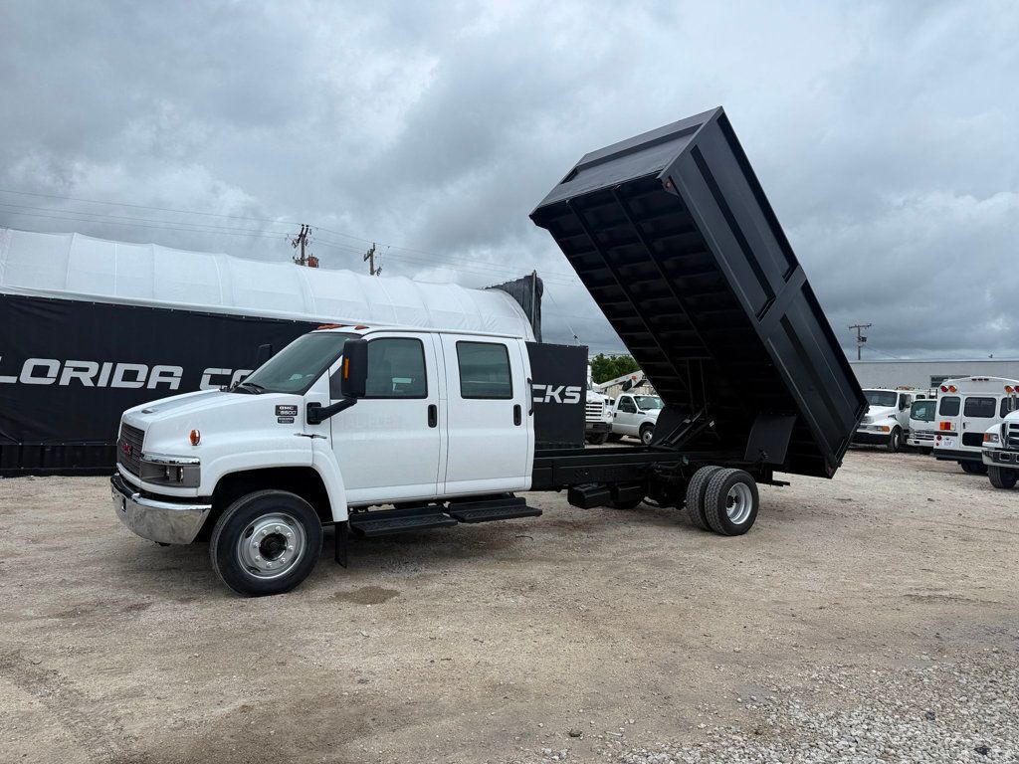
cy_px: 382
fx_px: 706
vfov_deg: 56.8
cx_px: 510
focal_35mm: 24
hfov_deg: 71.6
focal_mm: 6.76
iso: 80
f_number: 1.78
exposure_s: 1/3759
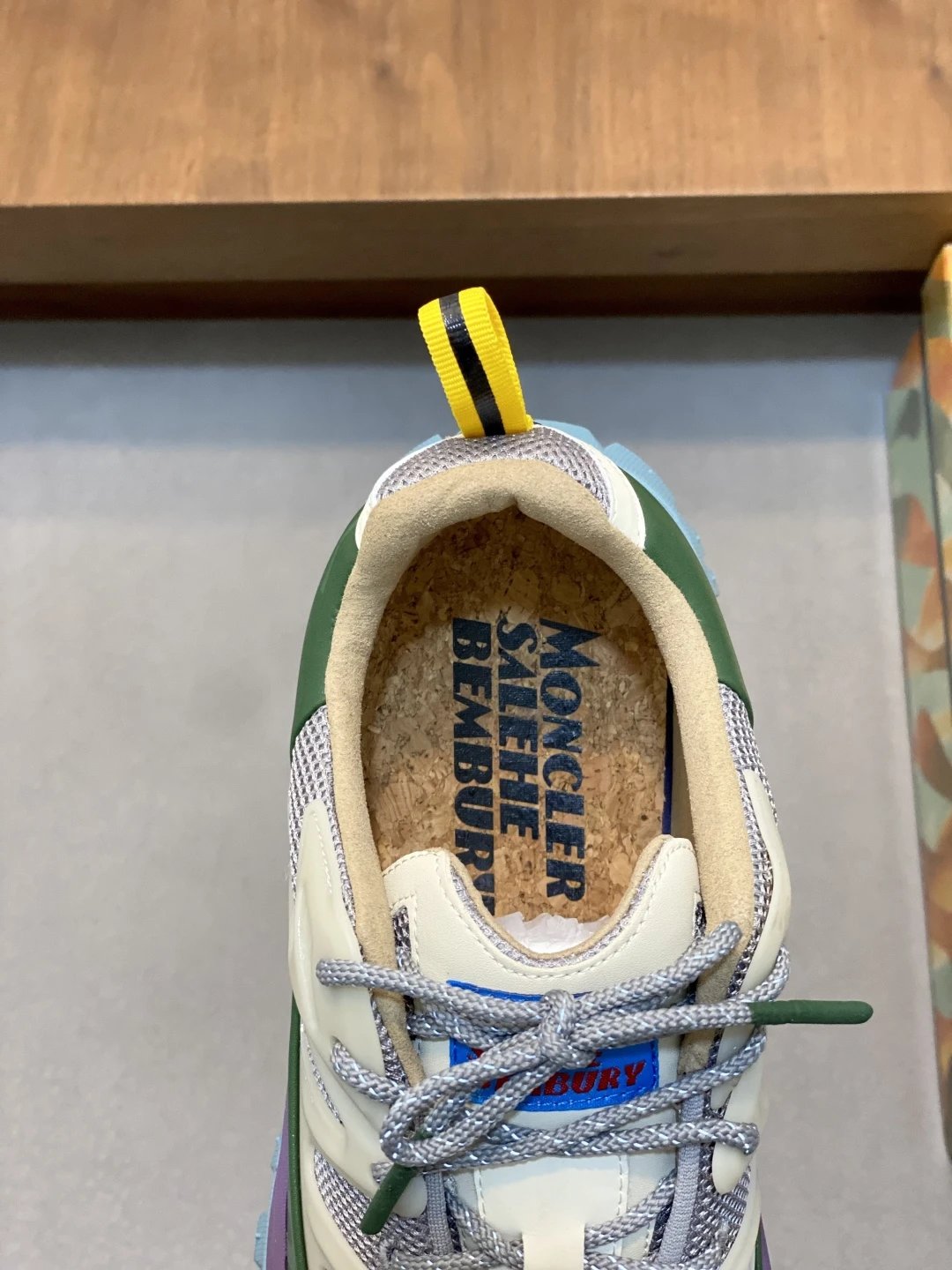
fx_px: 1907
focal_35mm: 52
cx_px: 476
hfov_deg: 28.0
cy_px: 635
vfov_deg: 36.8
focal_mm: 6
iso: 160
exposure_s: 1/100
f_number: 2
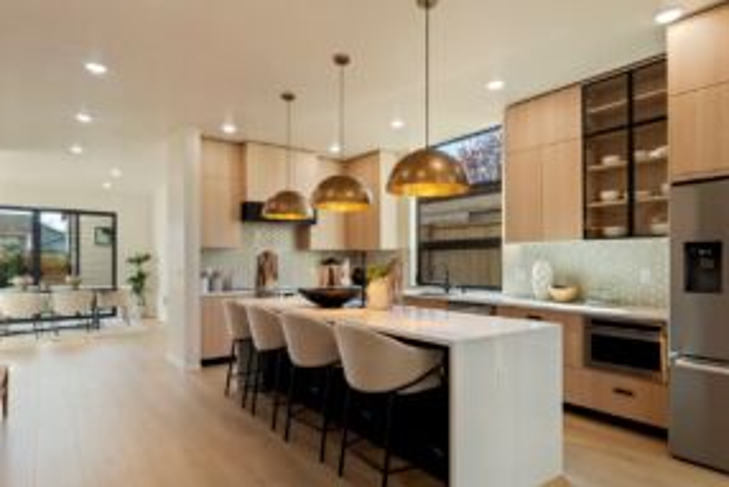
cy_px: 259
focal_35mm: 21
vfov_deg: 59.5
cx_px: 347
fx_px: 425
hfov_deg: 81.1
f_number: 9
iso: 250
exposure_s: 1/15
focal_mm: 10
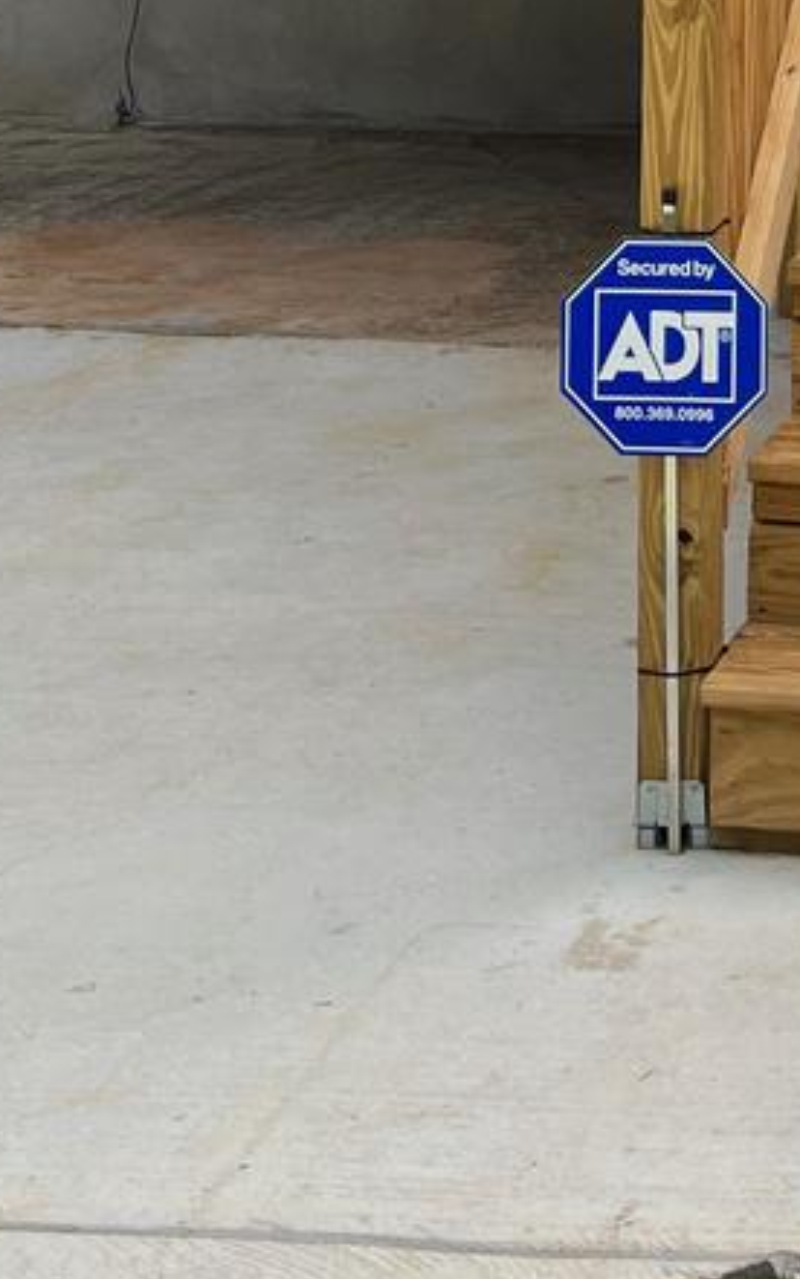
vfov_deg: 18.2
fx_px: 3346
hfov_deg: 13.3
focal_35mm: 96
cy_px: -844
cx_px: 930
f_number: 1.5
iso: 50
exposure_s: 1/1669
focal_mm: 5.7
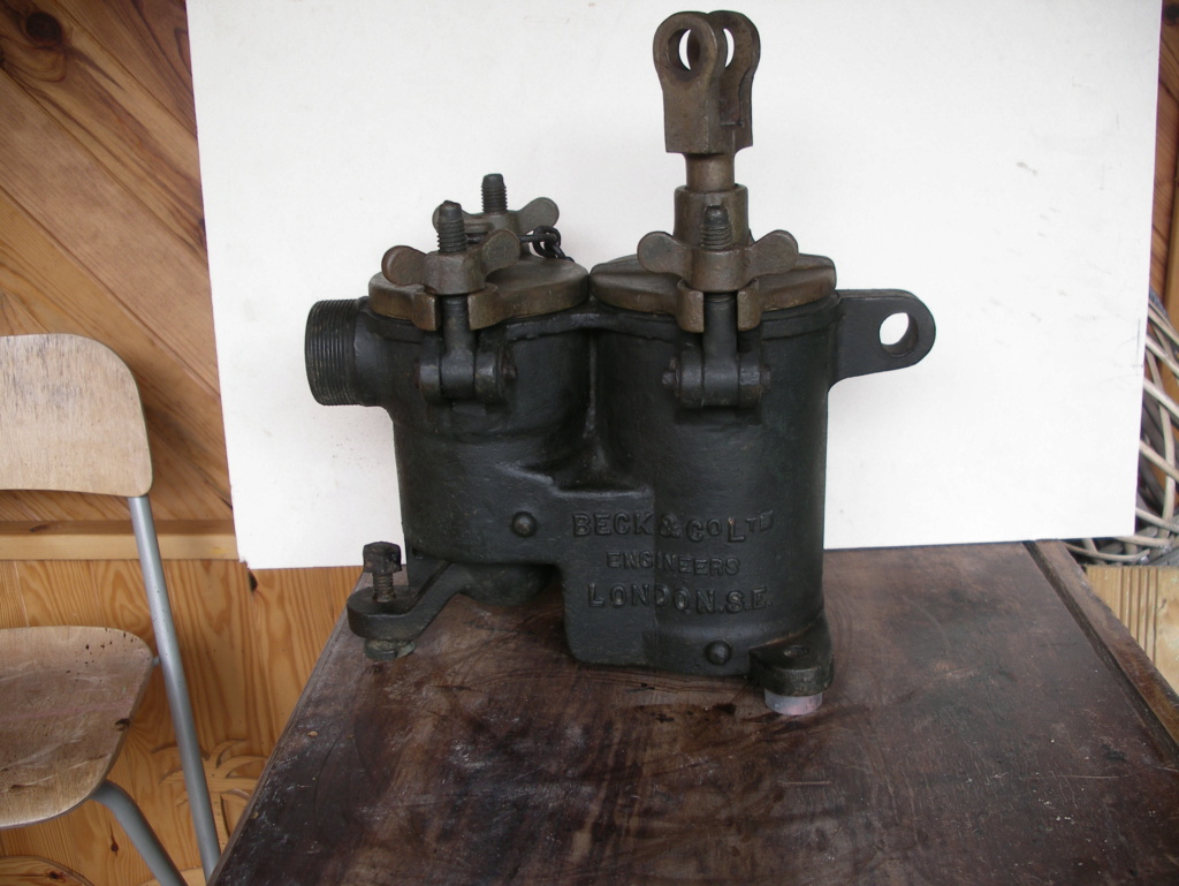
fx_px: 1261
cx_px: 590
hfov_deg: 50.1
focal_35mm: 37
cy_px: 443
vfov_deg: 38.7
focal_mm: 7.8
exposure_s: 1/50
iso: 80
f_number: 2.8
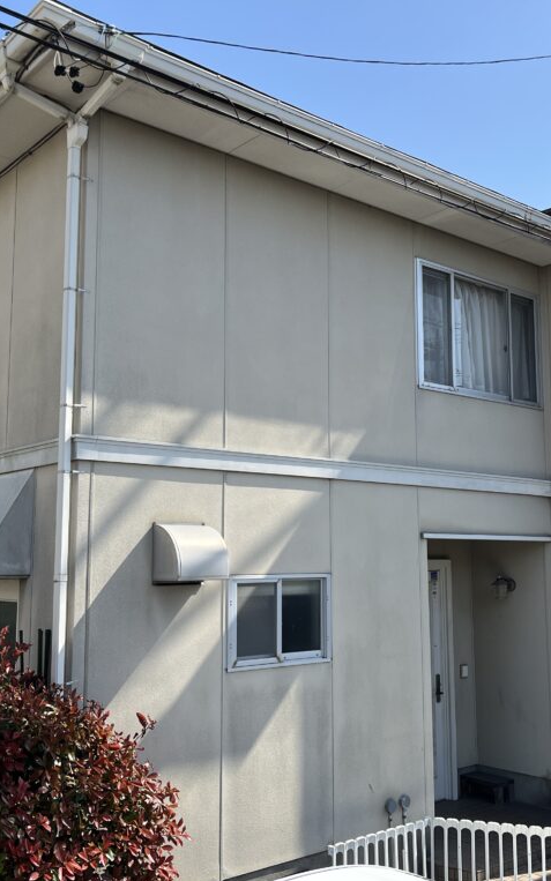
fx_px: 889
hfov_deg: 34.4
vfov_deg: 52.7
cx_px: 311
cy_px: 442
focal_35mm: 37
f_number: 1.6
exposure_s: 1/2688
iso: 50
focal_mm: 5.1
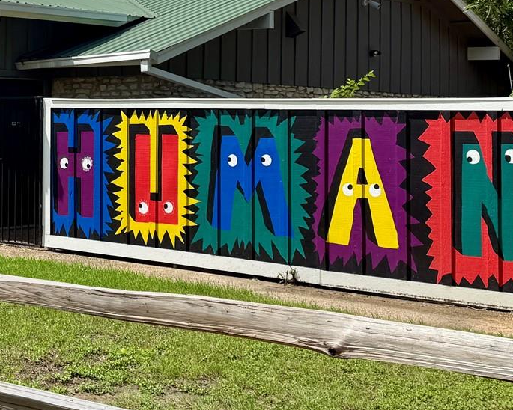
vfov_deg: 21.5
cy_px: 74
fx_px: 1063
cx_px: 55
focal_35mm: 70
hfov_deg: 26.3
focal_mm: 6.76
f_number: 1.78
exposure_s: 1/7353
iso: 80
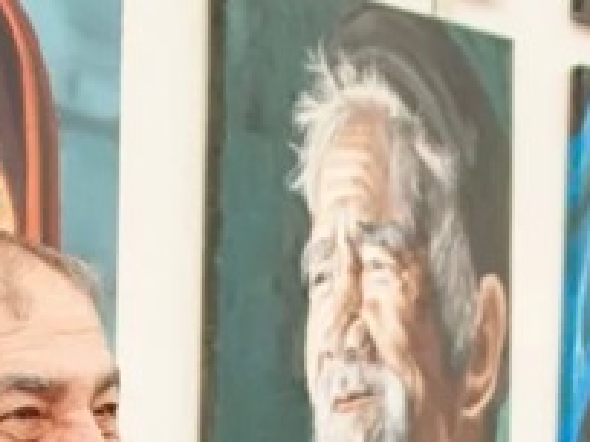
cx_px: 512
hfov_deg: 4.7
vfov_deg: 3.5
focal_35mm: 423
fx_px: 7210
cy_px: 839
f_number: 3.2
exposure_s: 1/160
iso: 1000
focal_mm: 70
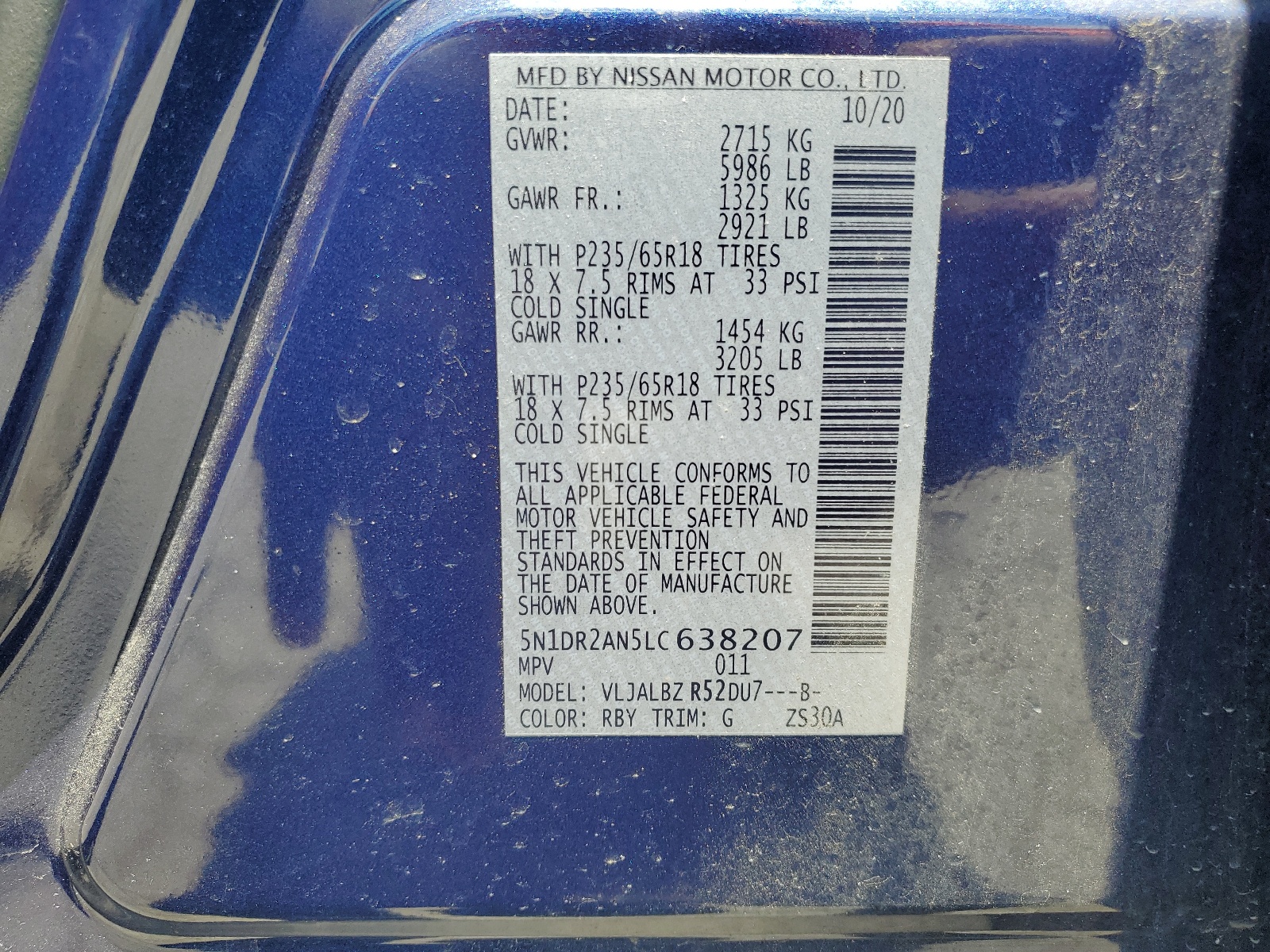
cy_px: 476
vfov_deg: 53.1
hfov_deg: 67.3
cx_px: 635
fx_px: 954
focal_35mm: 26
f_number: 1.5
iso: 50
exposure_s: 1/667
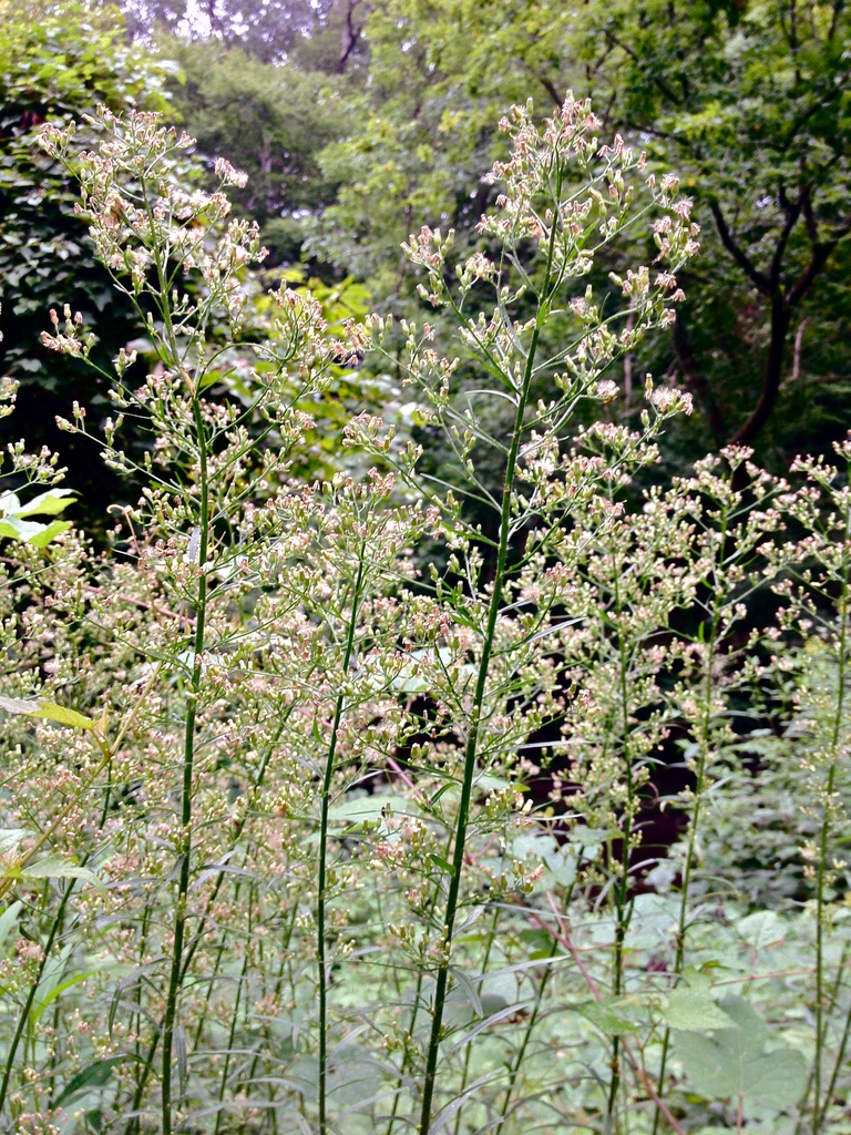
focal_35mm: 35
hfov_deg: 40.7
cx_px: 426
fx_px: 1147
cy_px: 568
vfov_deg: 52.6
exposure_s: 1/20
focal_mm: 4.28
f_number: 2.4
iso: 64
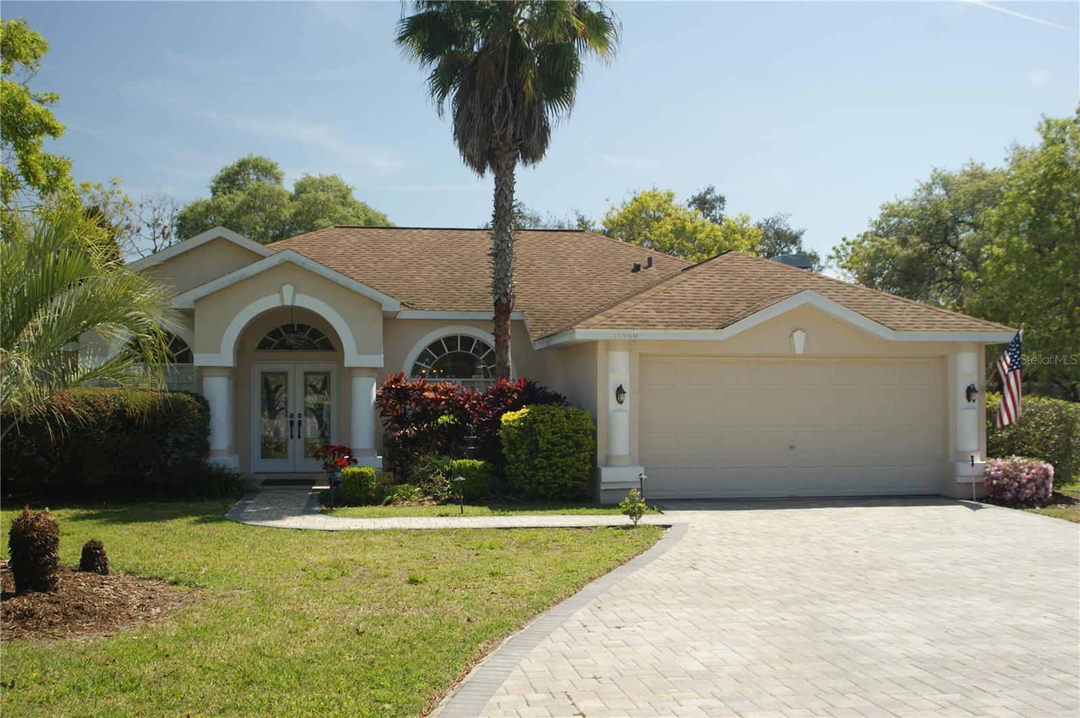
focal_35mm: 68
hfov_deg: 29.9
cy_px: 359
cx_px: 540
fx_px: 2023
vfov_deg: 20.1
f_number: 7.1
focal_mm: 45
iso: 100
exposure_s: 1/100
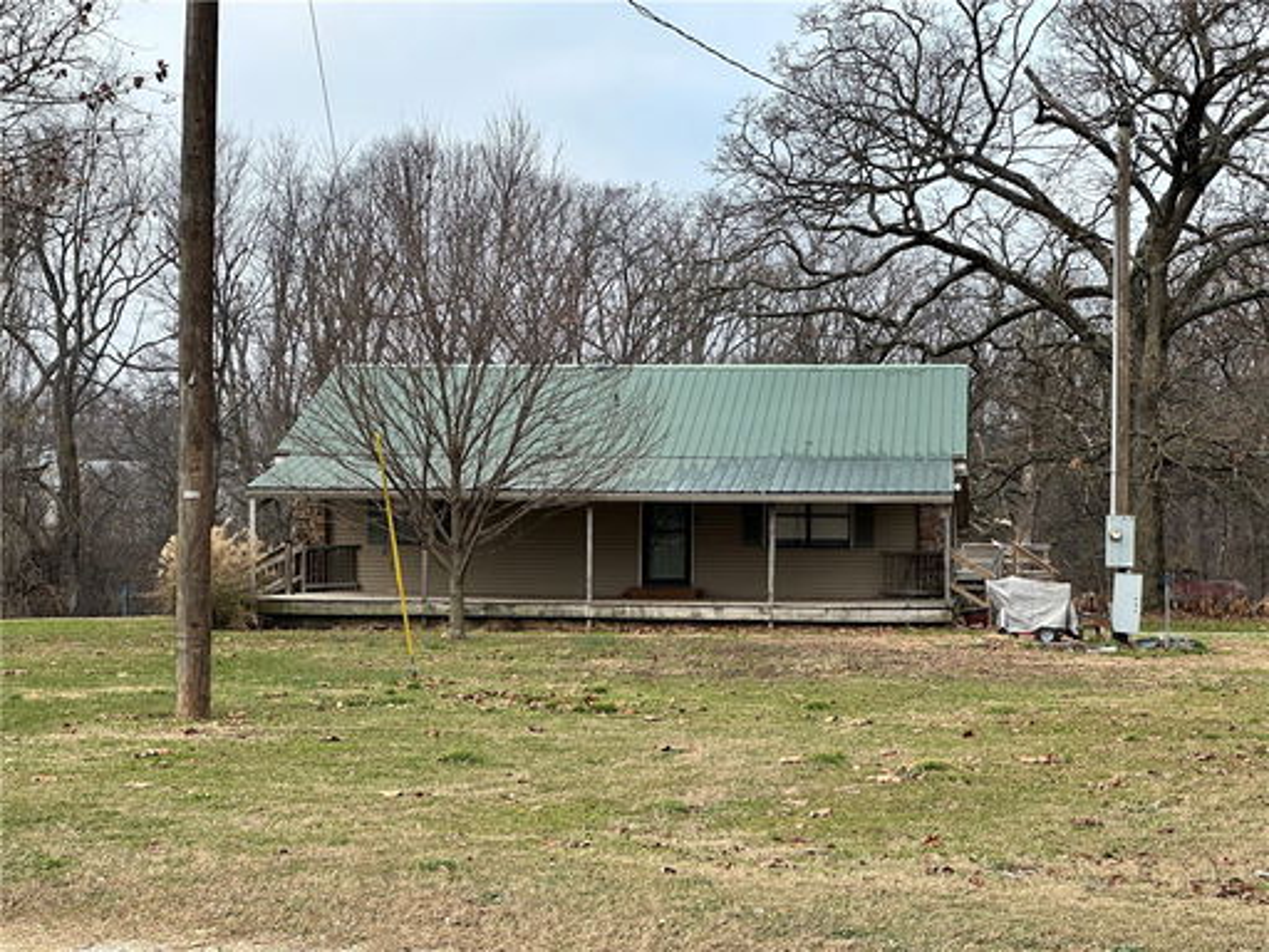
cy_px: 476
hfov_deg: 25.3
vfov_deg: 19.1
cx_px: 634
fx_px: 2823
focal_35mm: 77
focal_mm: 9
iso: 32
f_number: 2.8
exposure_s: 1/218
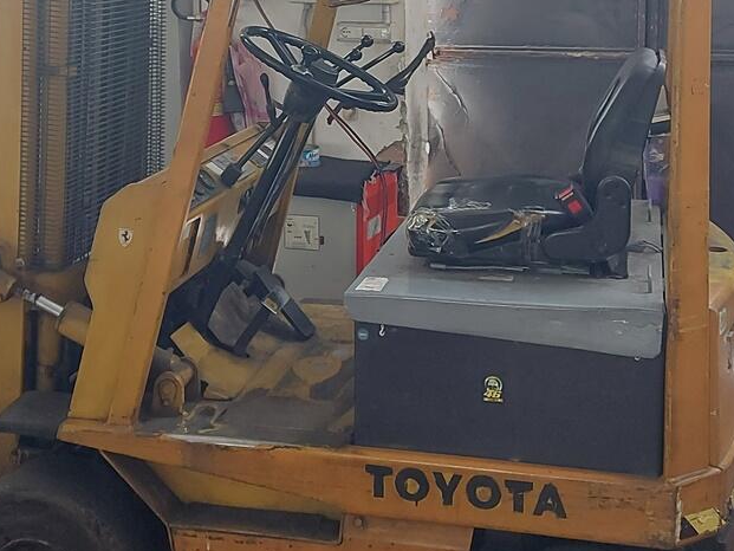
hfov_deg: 33.2
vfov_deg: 24.9
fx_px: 1230
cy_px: 126
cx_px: 339
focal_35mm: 58
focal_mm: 5.23
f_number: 1.8
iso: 320
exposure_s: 1/33
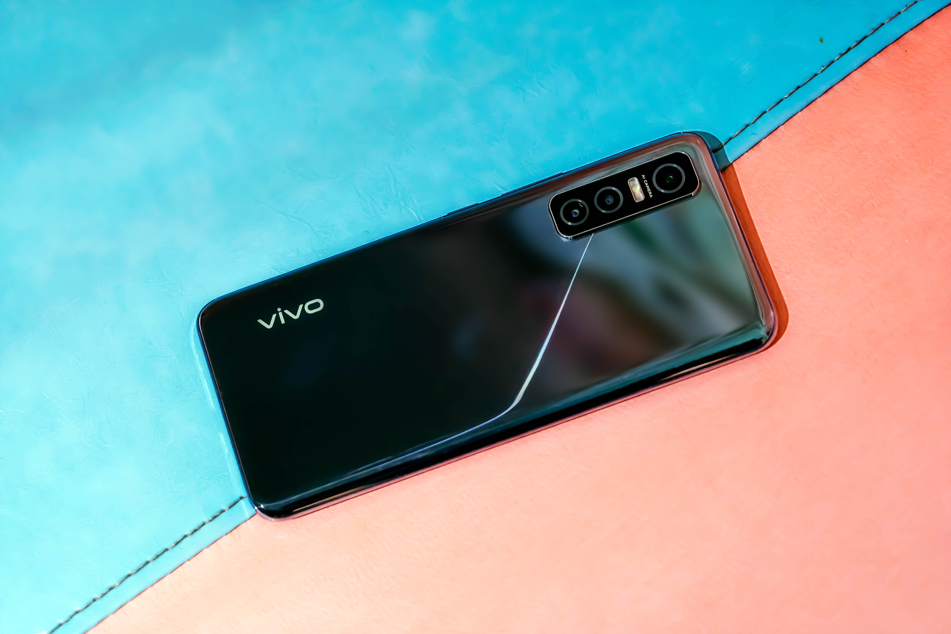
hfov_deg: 20.2
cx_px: 476
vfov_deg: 13.6
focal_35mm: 101
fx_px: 2668
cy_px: 317
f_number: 4
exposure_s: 1/25
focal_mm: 101
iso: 2500
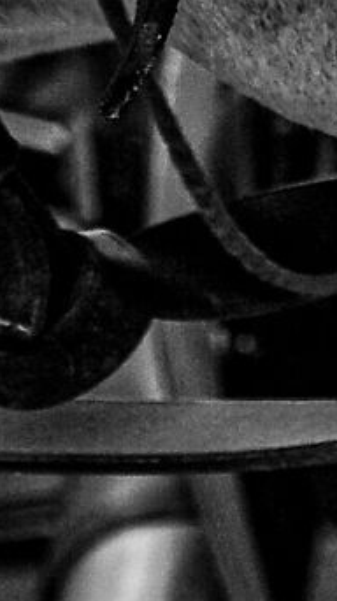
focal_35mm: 663
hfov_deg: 1.8
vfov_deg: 3.2
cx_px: 1832
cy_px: -739
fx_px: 10548
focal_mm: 60
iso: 200
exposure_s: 1/250
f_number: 9
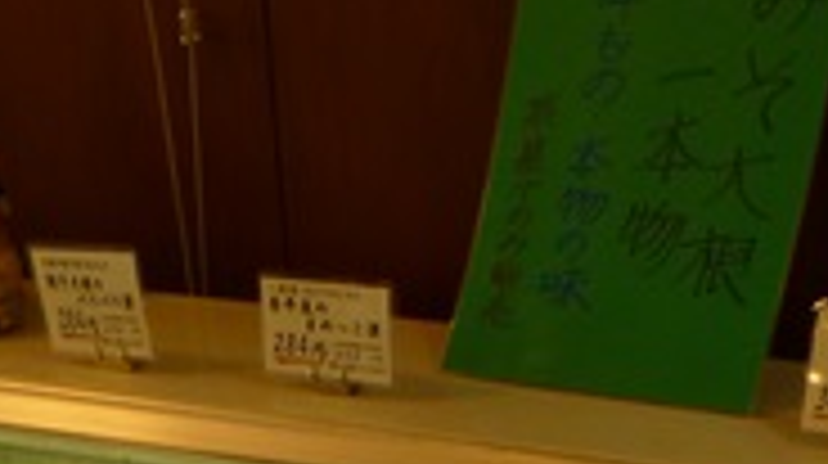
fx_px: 1996
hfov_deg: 23.4
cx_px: 418
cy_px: 982
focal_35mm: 91
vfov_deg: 11.6
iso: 160
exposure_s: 1/60
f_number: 3.3
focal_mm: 4.3
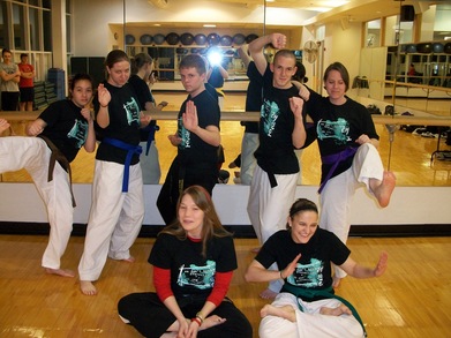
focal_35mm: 35
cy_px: 169
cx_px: 226
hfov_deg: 52.6
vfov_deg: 40.7
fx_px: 456
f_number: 3.1
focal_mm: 6.3
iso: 320
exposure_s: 1/30
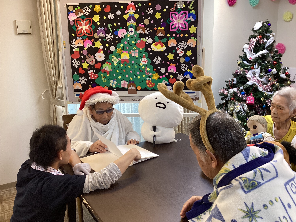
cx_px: 148
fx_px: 265
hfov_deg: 58.4
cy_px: 111
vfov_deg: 45.4
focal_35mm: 31
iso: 125
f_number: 2.4
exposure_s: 1/50
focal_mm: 3.3
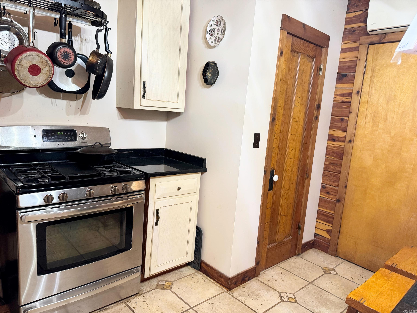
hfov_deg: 71.6
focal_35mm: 24
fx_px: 289
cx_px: 208
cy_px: 156
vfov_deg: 56.8
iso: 320
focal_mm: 6.76
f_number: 1.78
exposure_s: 1/60
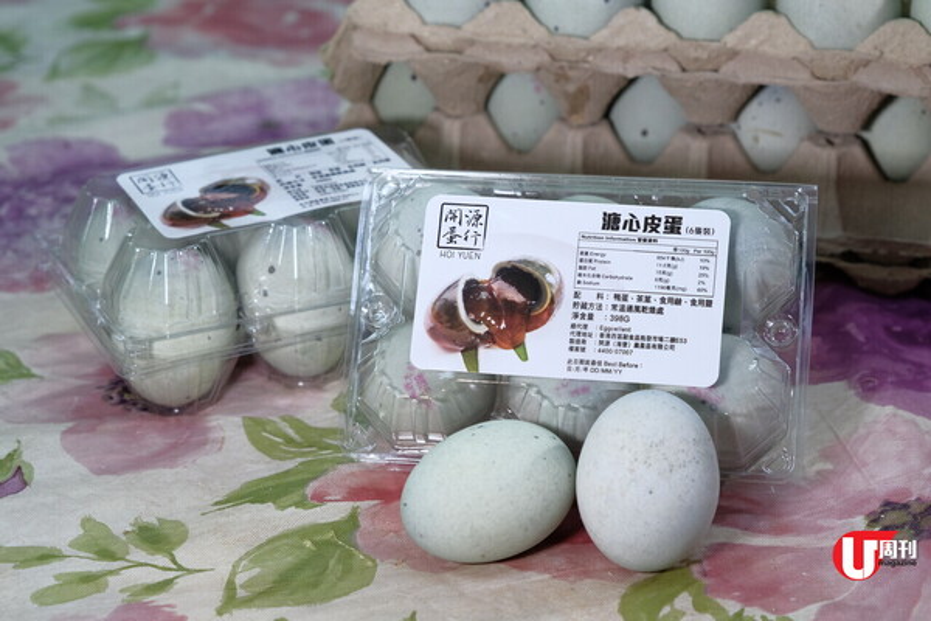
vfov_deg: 14.0
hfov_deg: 20.8
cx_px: 466
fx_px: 2534
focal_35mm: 98
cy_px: 310
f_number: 5.6
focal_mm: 65.2
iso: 400
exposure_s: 1/30
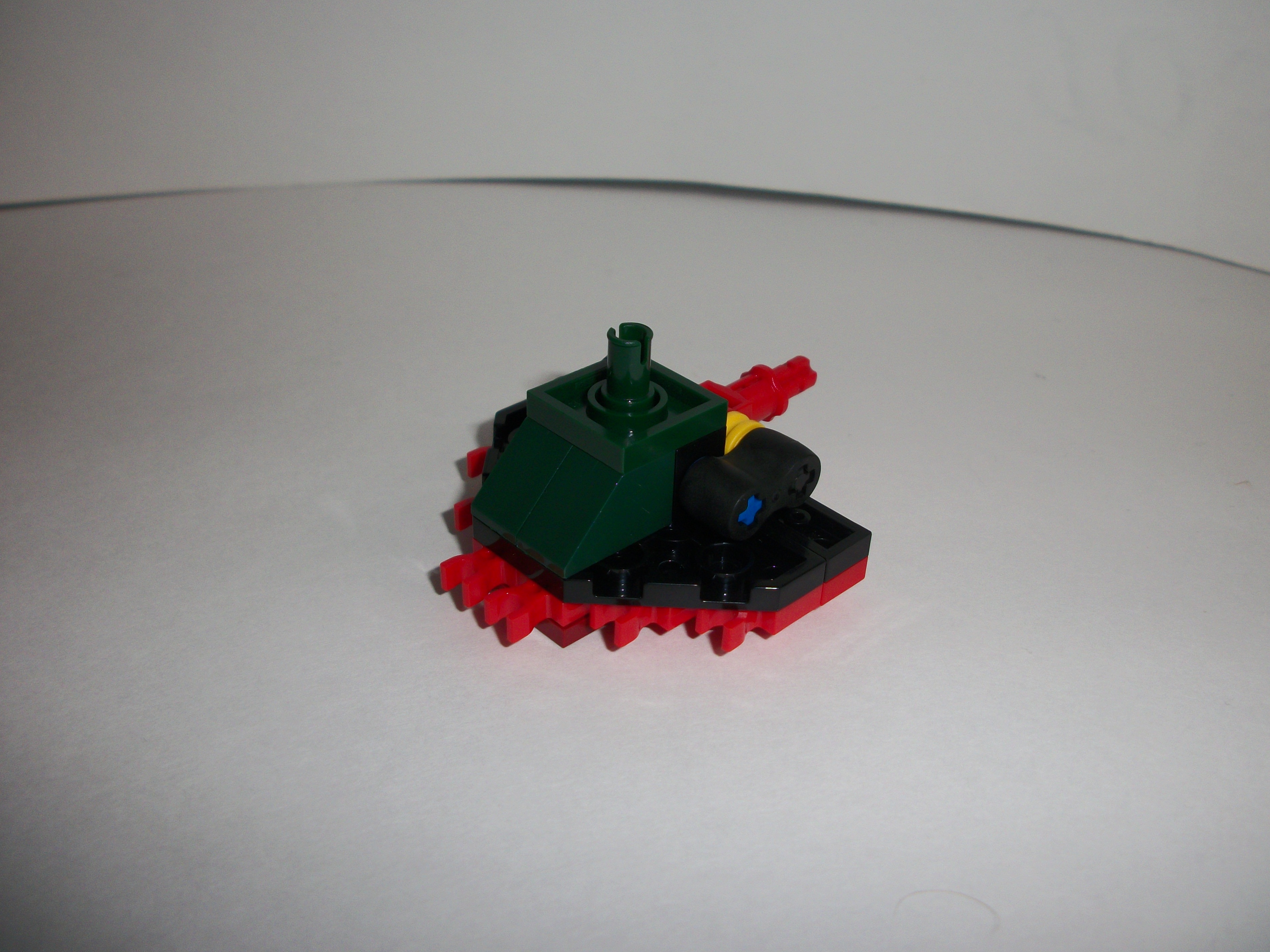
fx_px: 1357
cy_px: 458
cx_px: 664
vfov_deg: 38.7
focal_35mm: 37
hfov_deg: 50.1
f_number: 3.1
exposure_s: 1/30
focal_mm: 6.3
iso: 80
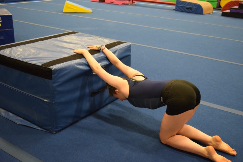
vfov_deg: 31.9
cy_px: 81
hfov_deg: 46.4
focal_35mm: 42
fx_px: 283
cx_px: 122
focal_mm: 28
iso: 3200
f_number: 4.2
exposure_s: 1/100
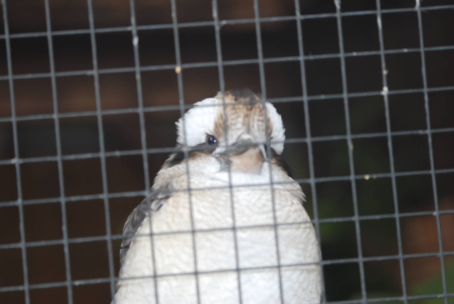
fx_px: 1629
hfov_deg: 15.9
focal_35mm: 129
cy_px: 152
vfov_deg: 10.7
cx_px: 227
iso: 200
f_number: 4
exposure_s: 1/60
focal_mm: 86
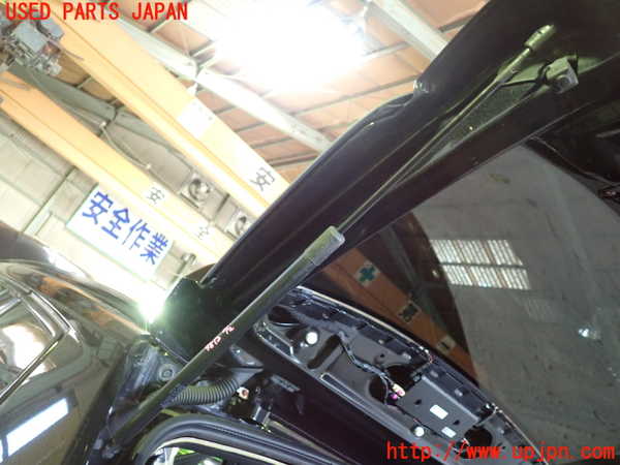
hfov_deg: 60.0
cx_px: 310
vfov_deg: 46.8
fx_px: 537
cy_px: 232
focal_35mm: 30
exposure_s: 1/30
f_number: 2.3
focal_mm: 5.4
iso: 800
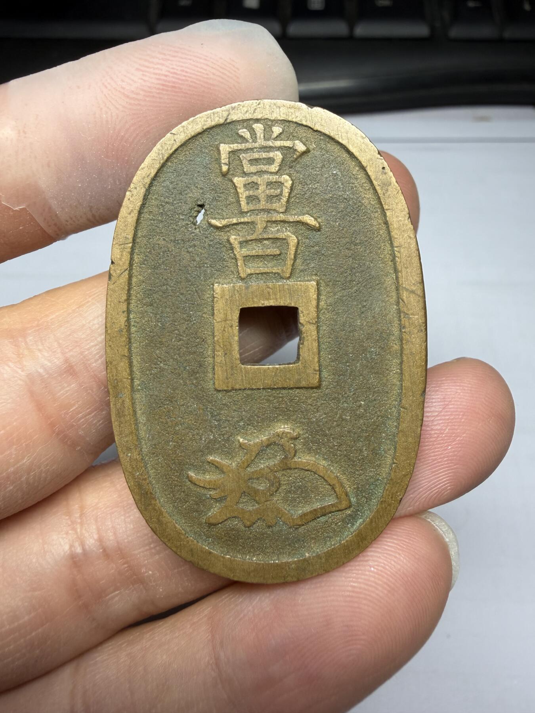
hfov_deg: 53.1
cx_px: 268
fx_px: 536
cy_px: 356
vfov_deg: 67.3
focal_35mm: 26
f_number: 2.2
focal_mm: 2.22
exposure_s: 1/121
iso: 80
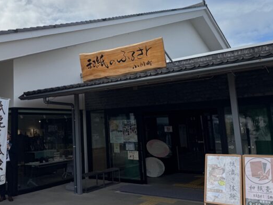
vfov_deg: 38.5
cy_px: 82
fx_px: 292
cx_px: 83
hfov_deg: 48.9
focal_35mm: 37
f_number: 1.78
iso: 80
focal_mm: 6.76
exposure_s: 1/7092
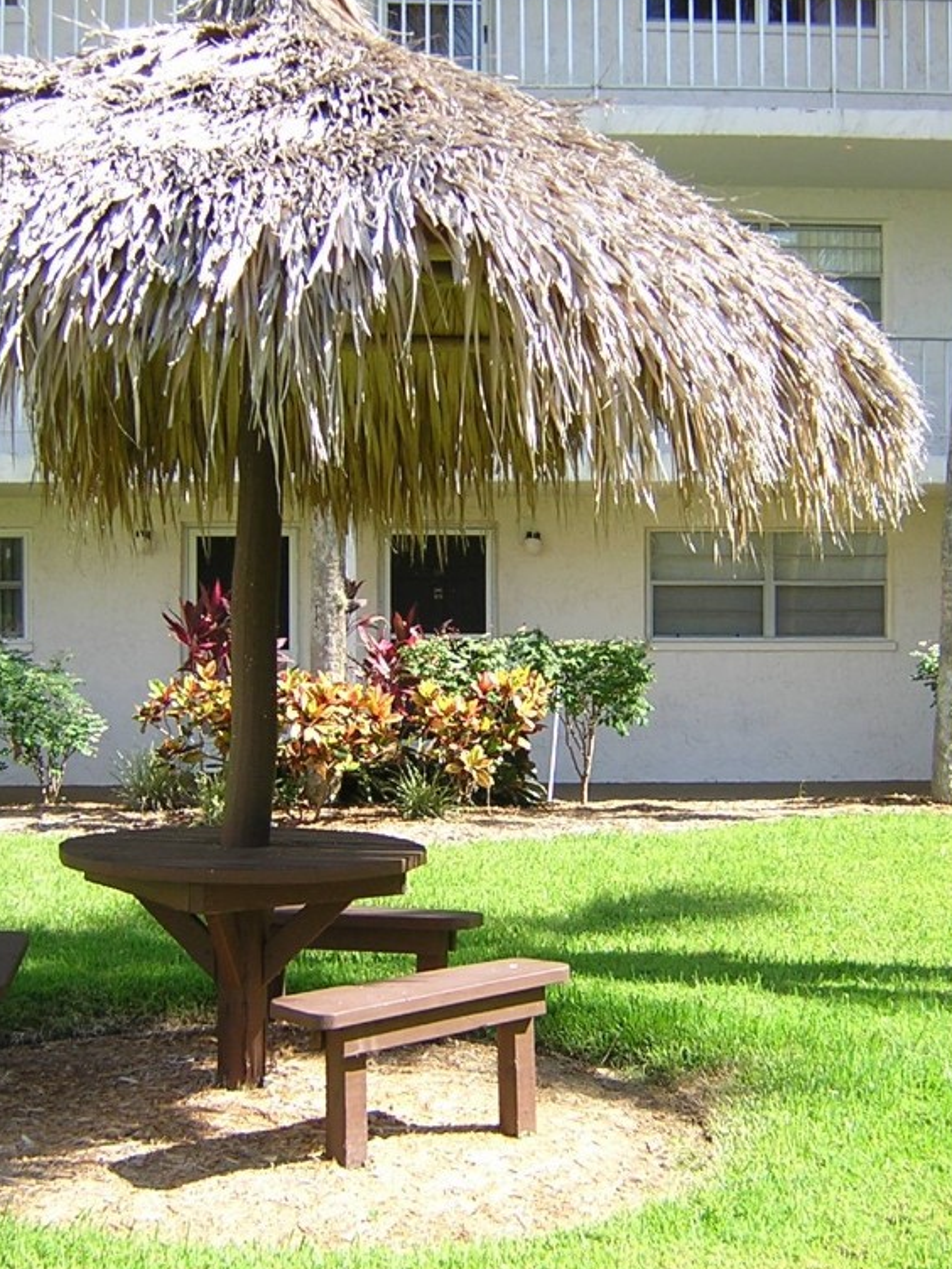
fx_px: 1797
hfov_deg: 29.6
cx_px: 537
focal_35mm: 49
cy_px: 640
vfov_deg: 38.9
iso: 100
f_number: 2.6
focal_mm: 4.7
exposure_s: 1/288
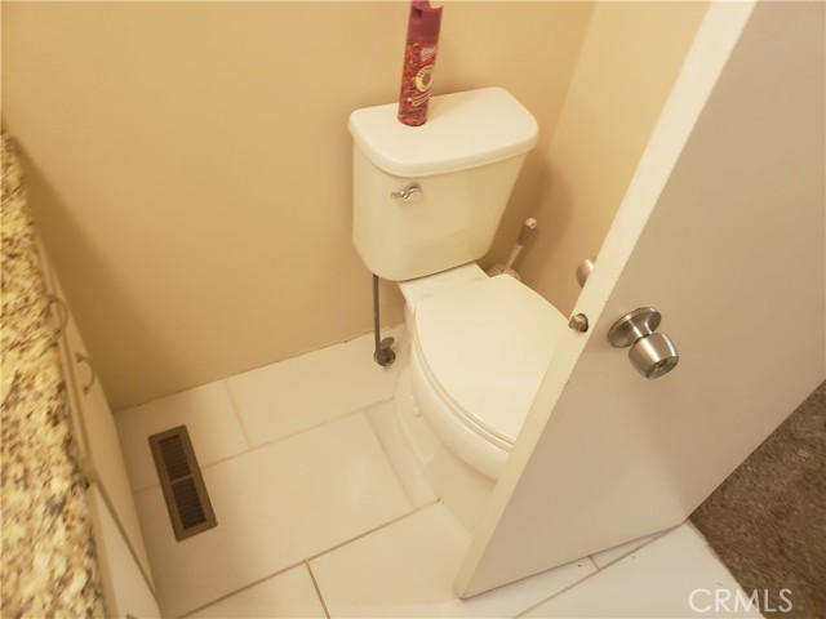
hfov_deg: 67.3
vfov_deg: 53.1
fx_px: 620
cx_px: 413
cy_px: 310
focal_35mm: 26
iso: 250
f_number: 2.4
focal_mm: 4.3
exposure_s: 1/20
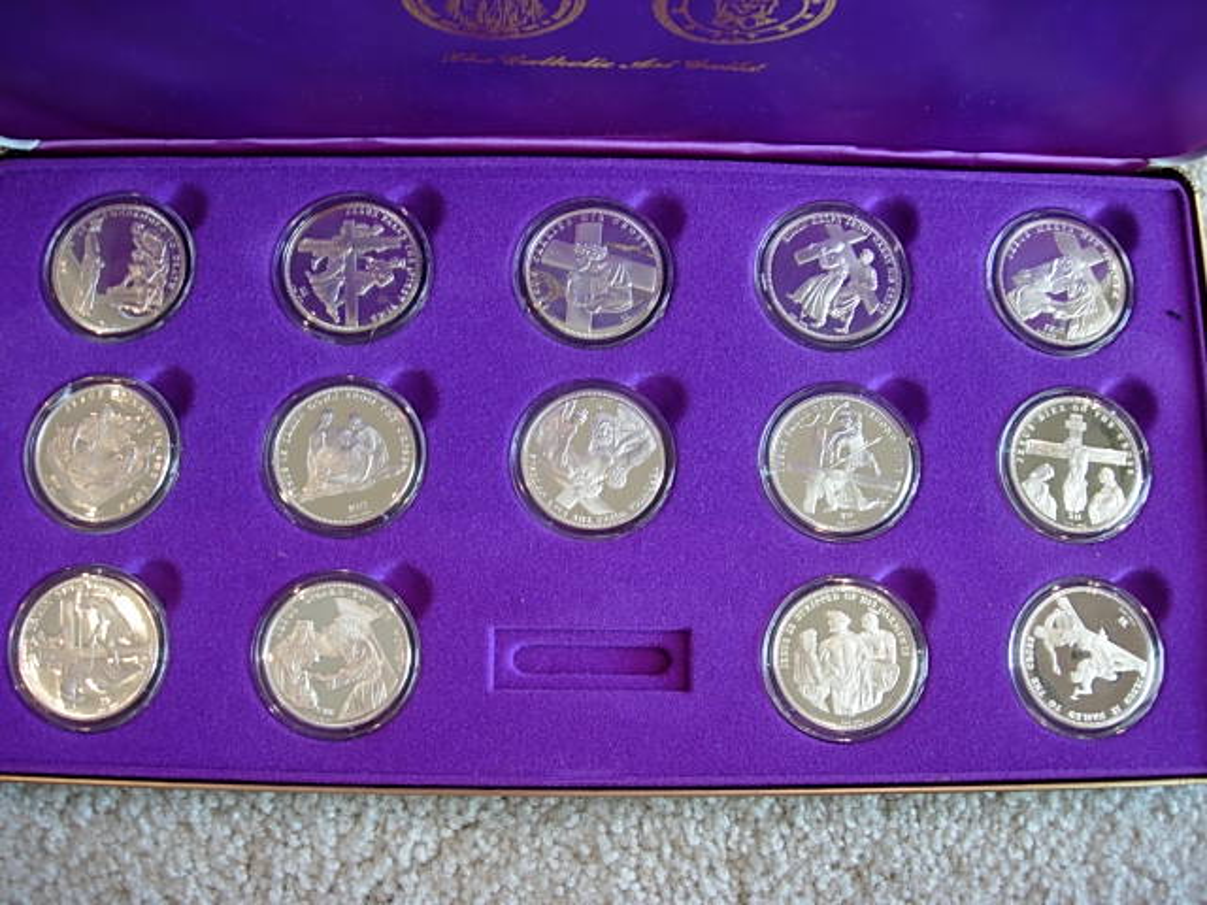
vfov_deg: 37.7
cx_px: 604
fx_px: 1325
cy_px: 452
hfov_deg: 49.0
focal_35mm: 38
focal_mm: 7.8
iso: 64
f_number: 2.8
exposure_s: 1/10
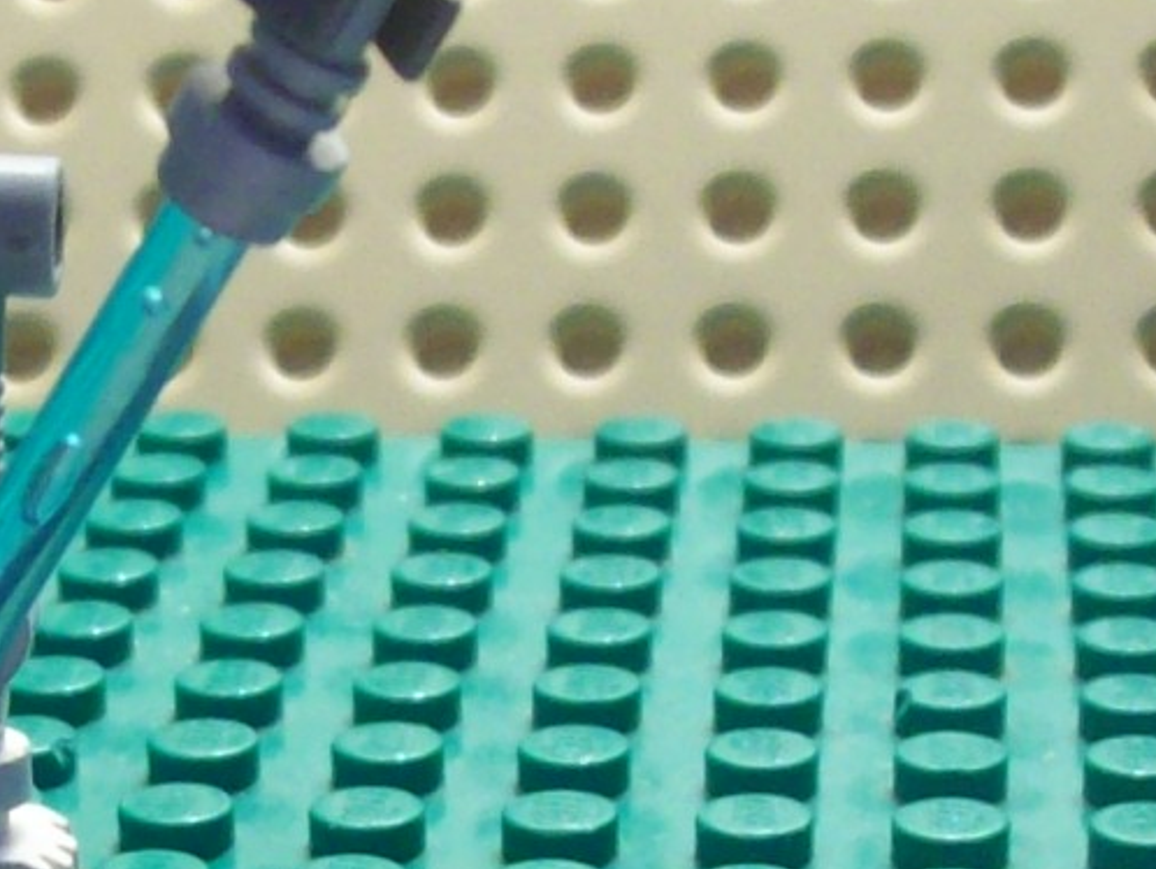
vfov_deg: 9.9
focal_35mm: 148
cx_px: 181
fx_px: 4945
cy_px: 960
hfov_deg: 13.3
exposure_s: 1/17.2
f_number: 2.7
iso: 160
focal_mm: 6
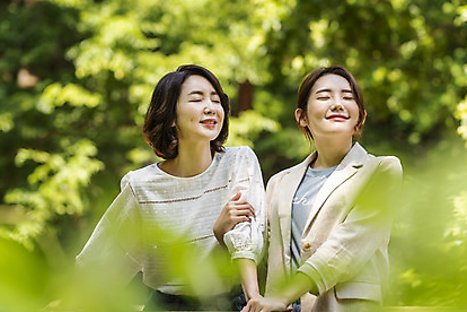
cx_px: 286
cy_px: 139
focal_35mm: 123
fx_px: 1595
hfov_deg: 16.6
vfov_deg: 11.1
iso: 100
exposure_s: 1/640
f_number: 2.2
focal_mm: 85
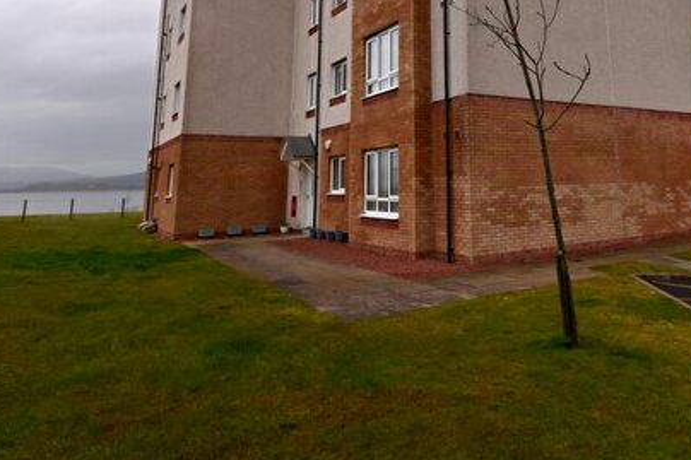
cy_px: 68
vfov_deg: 45.9
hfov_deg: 67.4
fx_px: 499
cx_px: 465
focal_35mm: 26
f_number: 6.3
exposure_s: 1/160
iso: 100
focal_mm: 10
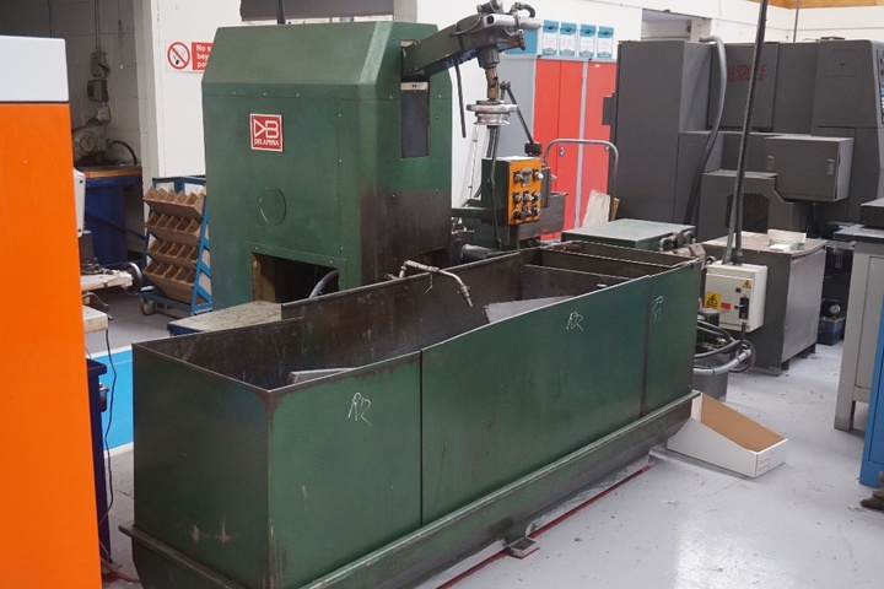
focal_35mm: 38
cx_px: 442
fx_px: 921
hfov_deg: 51.3
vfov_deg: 35.5
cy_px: 294
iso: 1250
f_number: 4.5
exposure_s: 1/160
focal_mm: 25
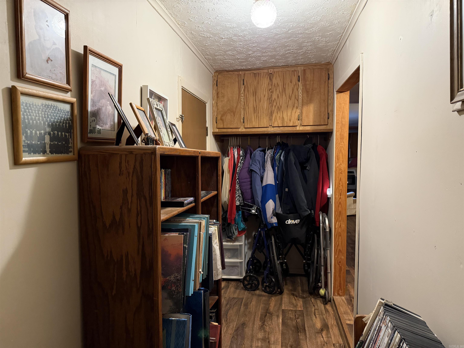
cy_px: 174
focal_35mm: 24
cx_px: 232
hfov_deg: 71.6
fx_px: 322
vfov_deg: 56.8
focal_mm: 6.76
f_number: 1.78
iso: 640
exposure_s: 1/60
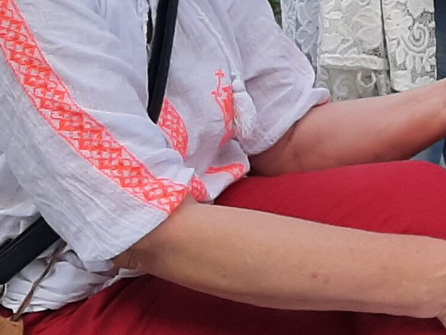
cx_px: 767
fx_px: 1830
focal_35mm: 142
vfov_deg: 10.2
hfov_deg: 12.8
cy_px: -96
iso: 40
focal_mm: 3.93
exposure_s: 1/1258
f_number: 1.7
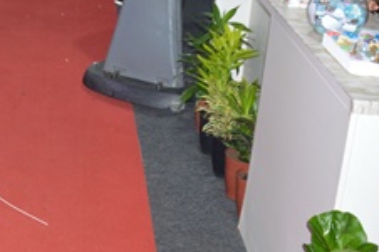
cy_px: -53
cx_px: -34
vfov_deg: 9.7
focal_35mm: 139
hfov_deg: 14.4
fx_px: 1465
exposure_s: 1/60
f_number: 4.5
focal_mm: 35
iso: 800
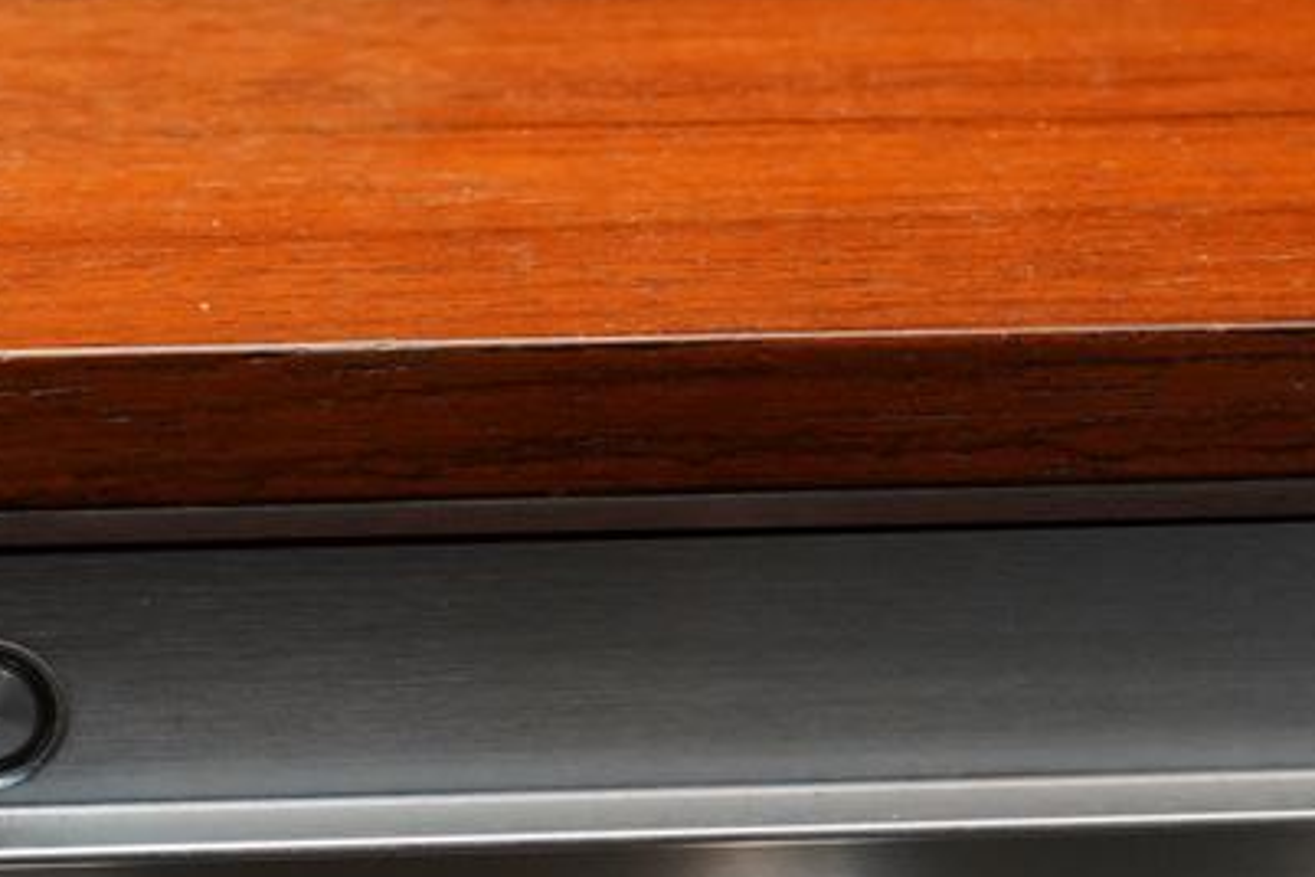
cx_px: 919
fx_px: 5954
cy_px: 769
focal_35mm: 163
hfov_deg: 12.6
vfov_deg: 8.4
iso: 3200
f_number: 8
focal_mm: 55
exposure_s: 1/125
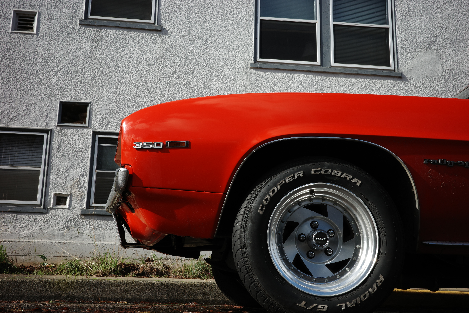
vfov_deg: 33.4
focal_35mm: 40
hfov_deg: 48.5
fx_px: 521
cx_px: 234
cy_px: 156
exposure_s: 1/100
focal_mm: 26
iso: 100
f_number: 11
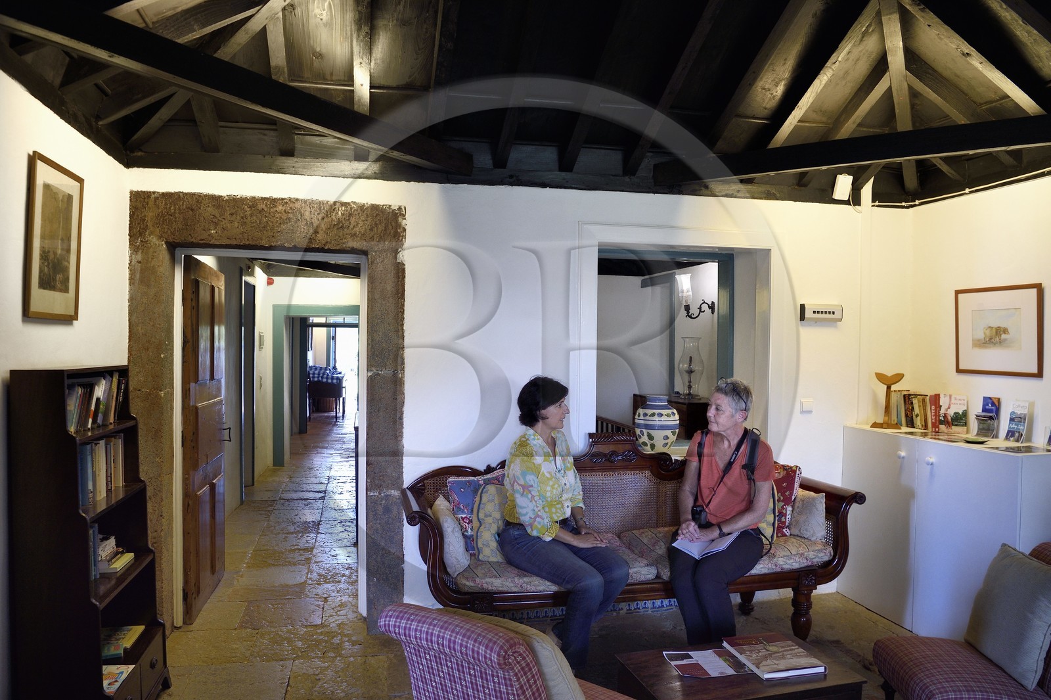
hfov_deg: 73.8
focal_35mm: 24
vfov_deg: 53.1
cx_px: 526
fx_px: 700
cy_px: 350
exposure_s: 1/30
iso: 800
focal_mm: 24
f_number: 6.3
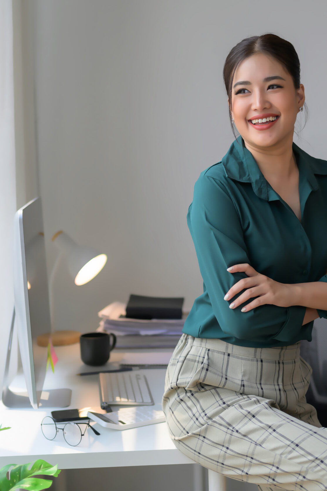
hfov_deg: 22.2
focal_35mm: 61
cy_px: 211
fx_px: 831
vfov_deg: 32.8
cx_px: 215
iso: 320
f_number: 2
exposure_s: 1/1600
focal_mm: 40
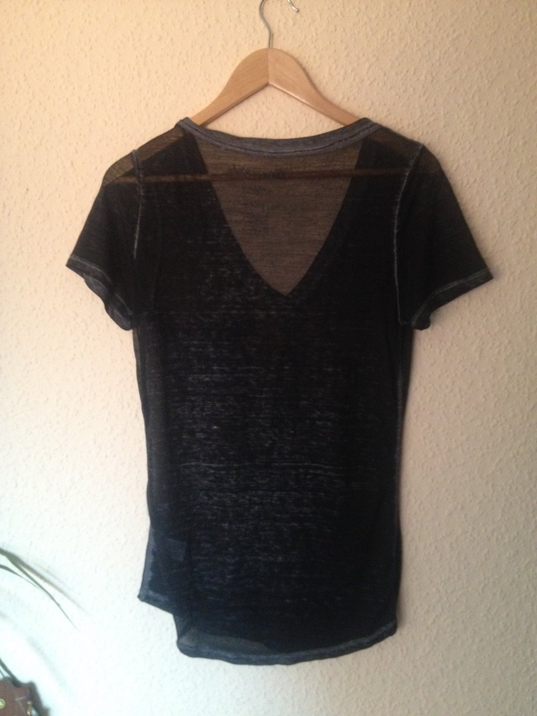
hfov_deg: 40.7
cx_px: 268
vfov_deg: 52.6
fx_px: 724
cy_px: 358
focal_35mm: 35
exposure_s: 1/15
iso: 400
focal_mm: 4.28
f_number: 2.4
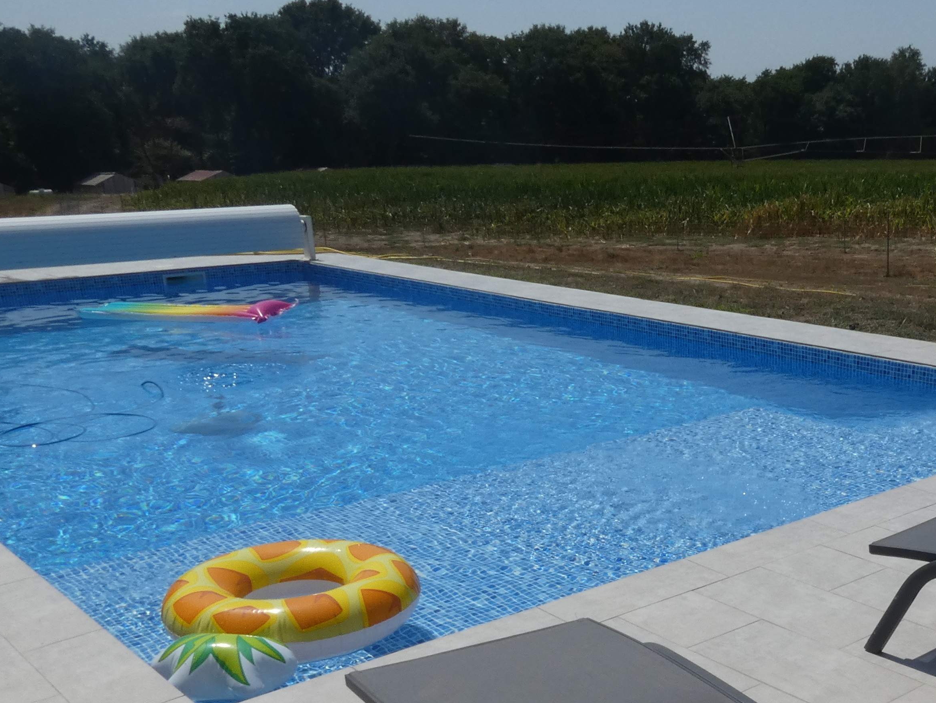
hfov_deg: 42.8
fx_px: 1136
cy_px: 563
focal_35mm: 42
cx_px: 748
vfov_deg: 33.4
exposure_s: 1/800
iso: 80
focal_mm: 3.6
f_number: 6.3
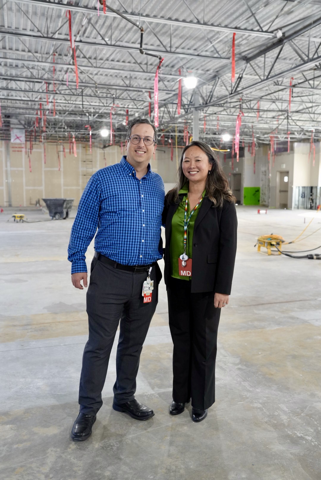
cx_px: 160
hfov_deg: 37.9
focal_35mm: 35
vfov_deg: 54.4
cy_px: 240
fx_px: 467
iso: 2500
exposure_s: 1/160
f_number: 4
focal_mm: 35
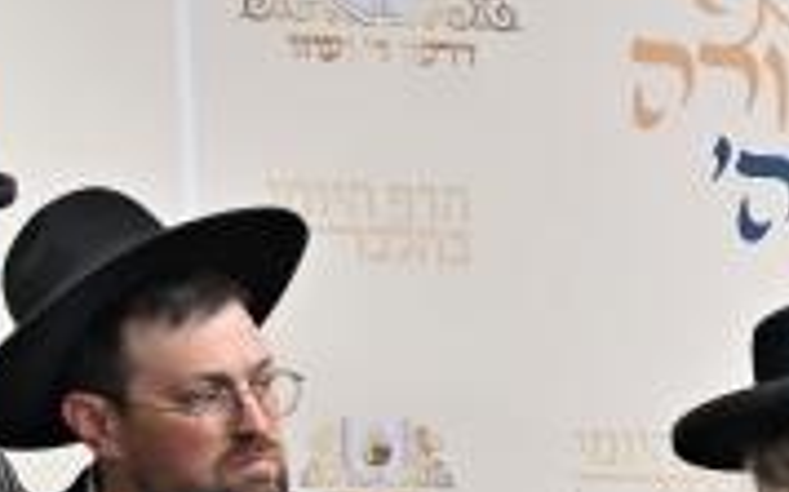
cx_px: 1786
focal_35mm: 194
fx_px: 4169
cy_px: 1008
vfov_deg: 6.5
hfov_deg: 9.7
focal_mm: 33
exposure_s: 1/200
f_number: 4
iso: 640
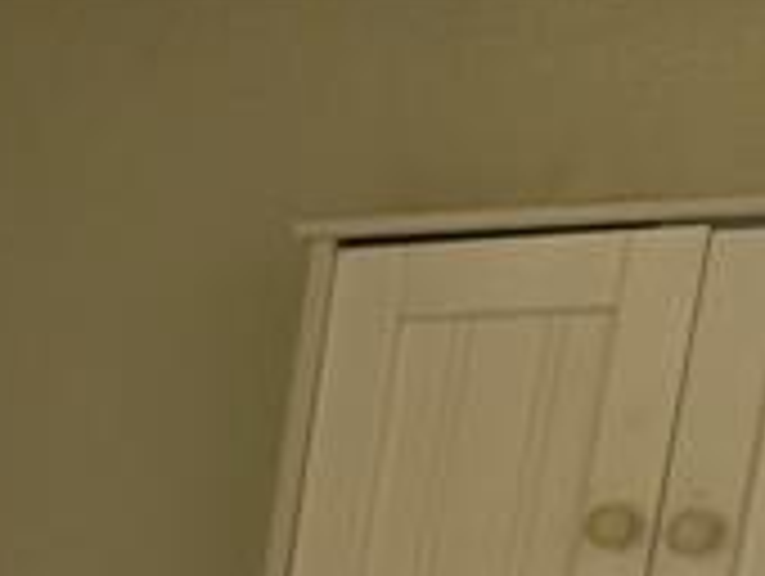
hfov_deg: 14.8
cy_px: 1323
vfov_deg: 11.6
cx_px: -778
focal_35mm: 108
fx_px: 2390
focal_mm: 6.3
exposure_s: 1/120
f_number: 1.7
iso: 400
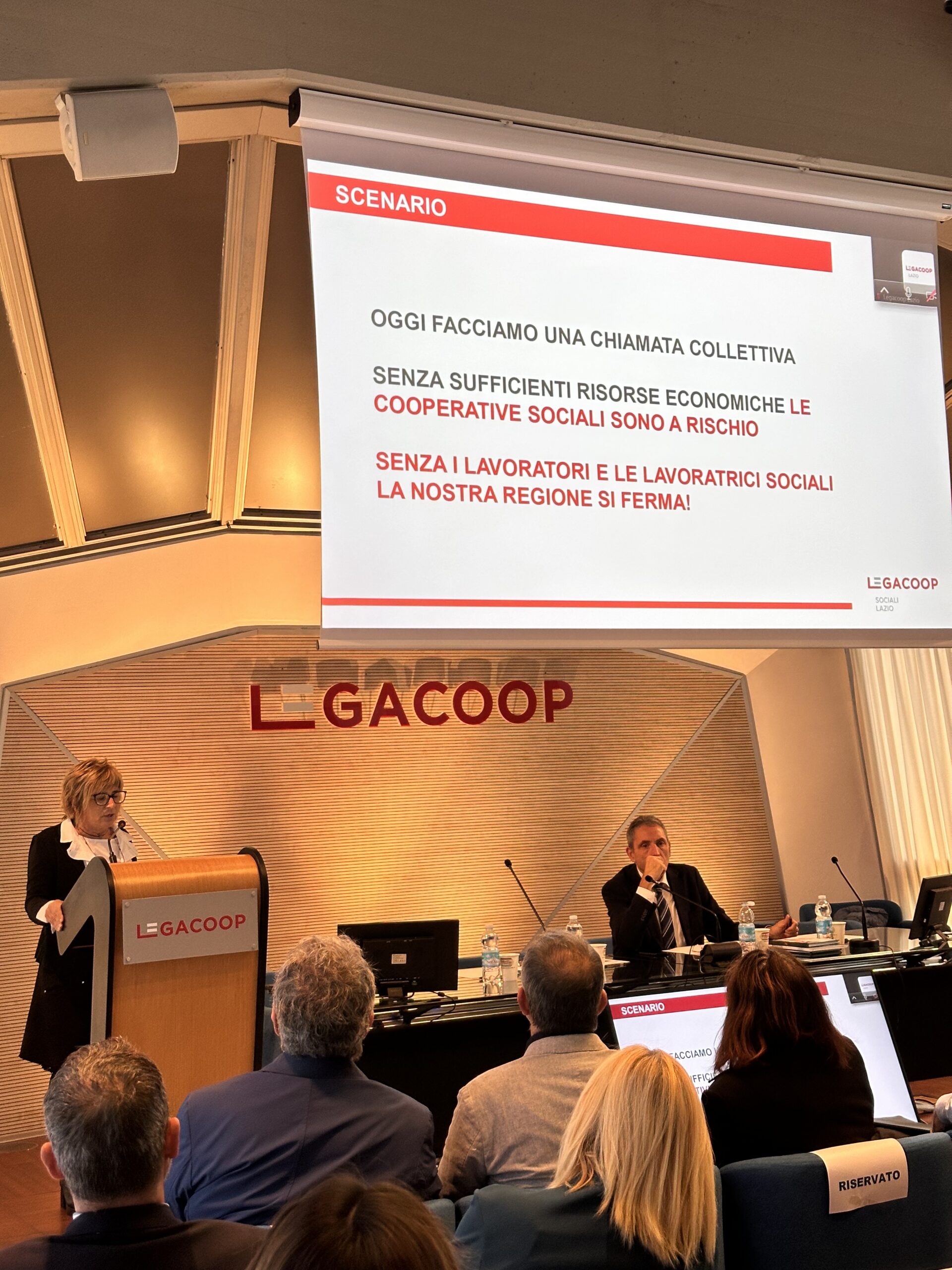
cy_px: 635
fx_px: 1760
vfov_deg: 39.7
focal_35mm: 48
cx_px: 476
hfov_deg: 30.3
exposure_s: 1/100
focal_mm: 6.86
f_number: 1.78
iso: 80
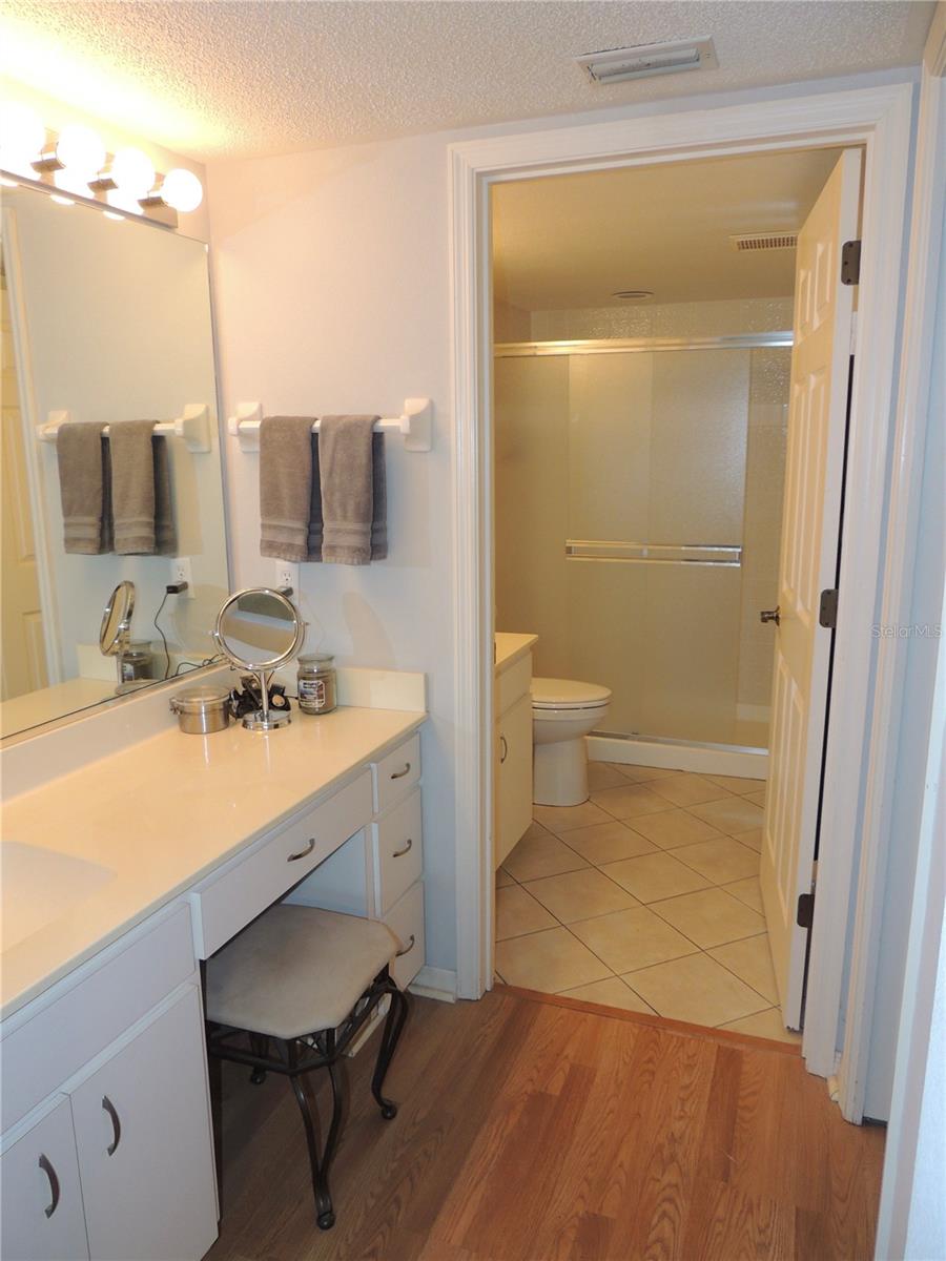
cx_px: 473
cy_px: 630
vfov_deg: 71.6
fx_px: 875
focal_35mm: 24
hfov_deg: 56.8
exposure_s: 1/40
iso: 180
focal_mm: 4.3
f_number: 3
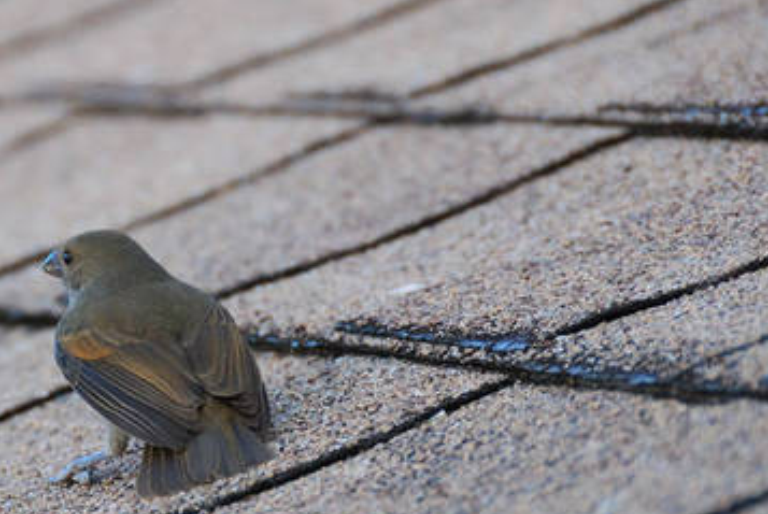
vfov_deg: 2.3
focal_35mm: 588
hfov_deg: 3.5
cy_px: 275
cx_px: 148
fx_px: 12559
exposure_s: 1/400
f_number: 5.6
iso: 720
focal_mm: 200
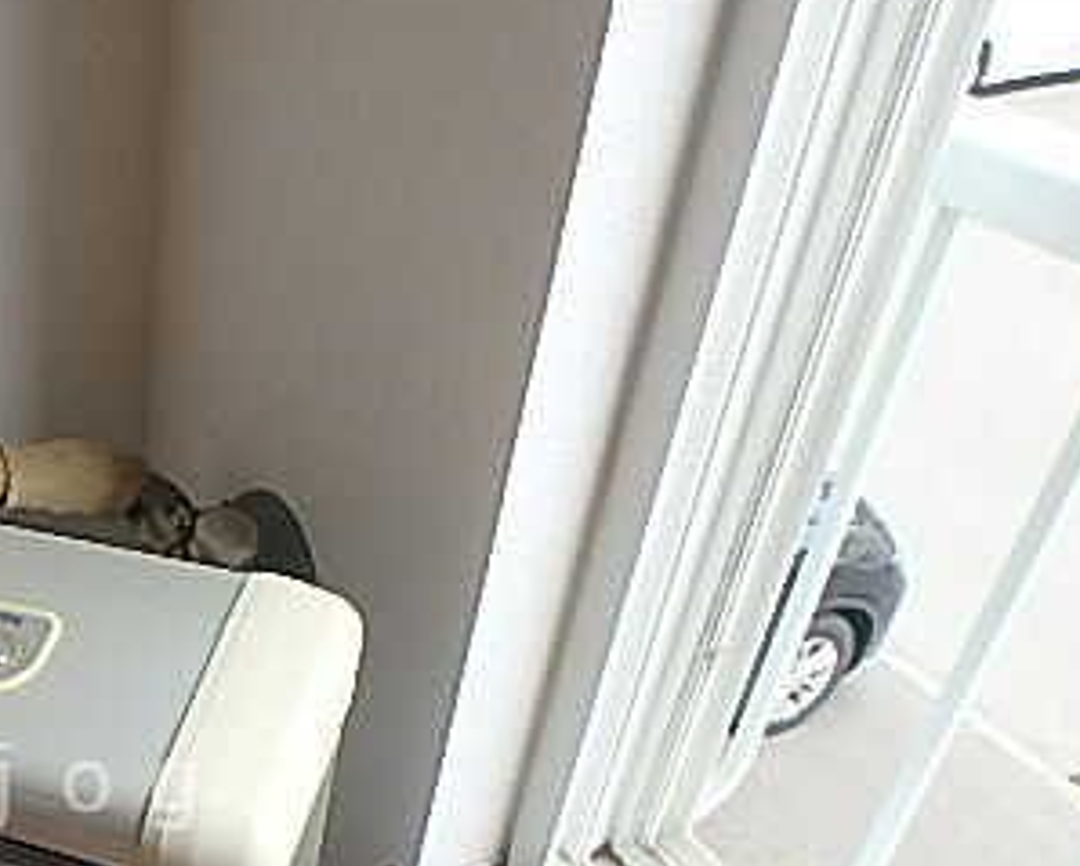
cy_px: 786
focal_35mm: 44
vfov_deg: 32.4
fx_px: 1408
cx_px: -33
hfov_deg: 37.0
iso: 125
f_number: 3.5
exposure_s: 1/125
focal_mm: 3.7
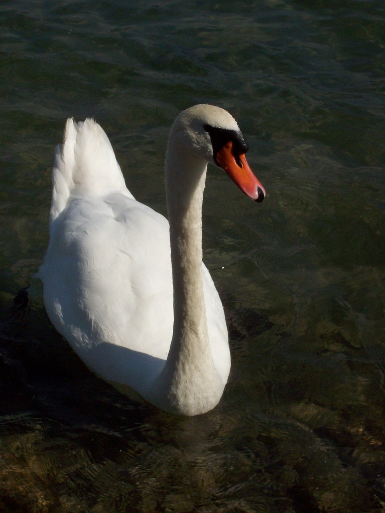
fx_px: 1603
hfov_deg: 13.7
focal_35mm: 108
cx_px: 192
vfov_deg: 18.2
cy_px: 256
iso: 80
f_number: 8.5
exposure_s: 1/662
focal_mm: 18
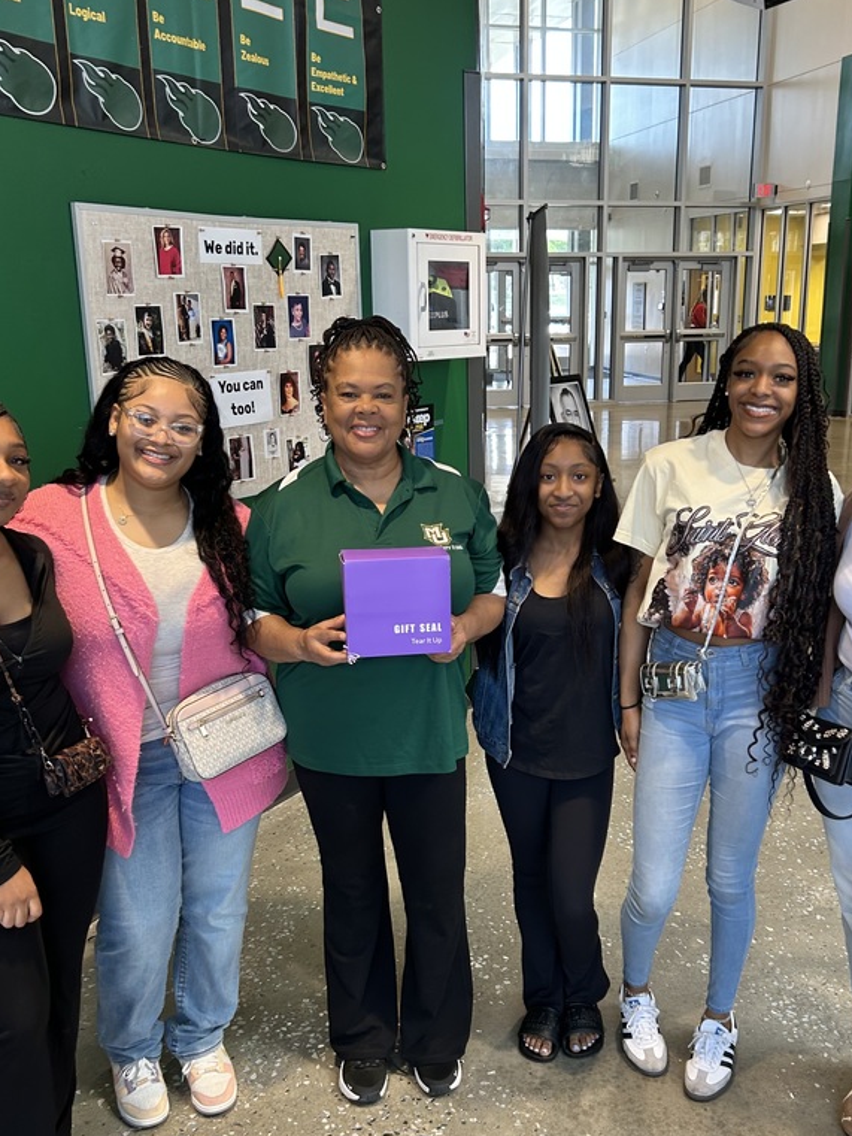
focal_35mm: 35
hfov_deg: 40.6
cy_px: 624
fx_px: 1148
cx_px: 477
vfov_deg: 52.5
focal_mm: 5.7
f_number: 1.5
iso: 80
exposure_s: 1/60
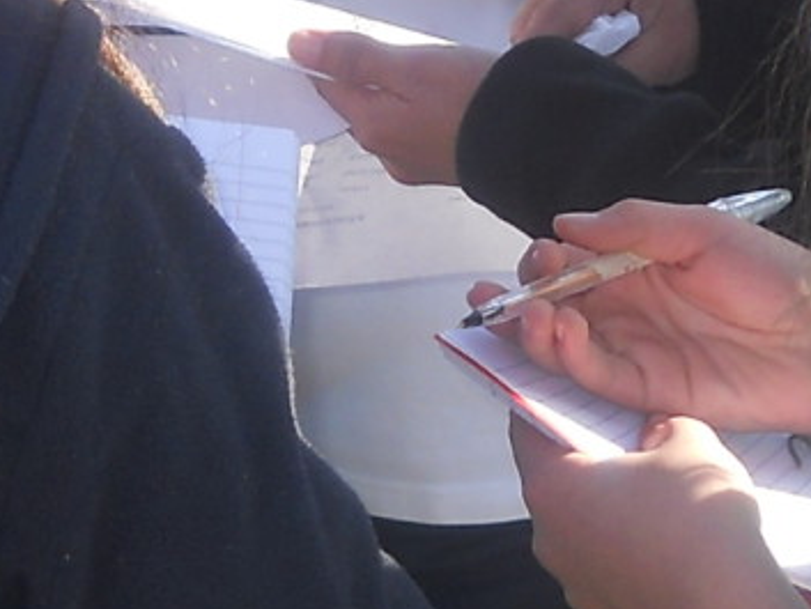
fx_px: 4359
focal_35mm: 186
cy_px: -76
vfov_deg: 7.9
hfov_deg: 10.6
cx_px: 425
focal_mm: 6.72
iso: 80
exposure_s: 1/320
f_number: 3.1
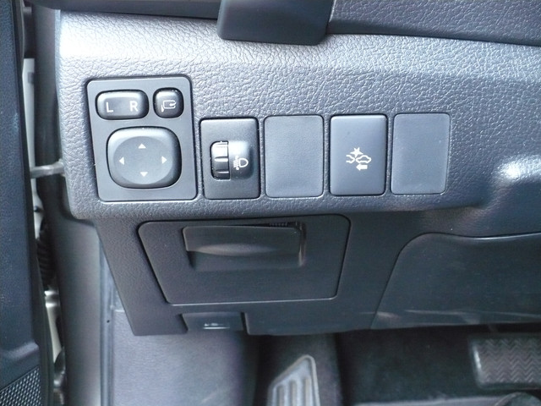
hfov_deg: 50.1
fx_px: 578
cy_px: 203
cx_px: 270
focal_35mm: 37
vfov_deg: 38.7
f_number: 2.8
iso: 400
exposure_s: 1/50
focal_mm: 6.1
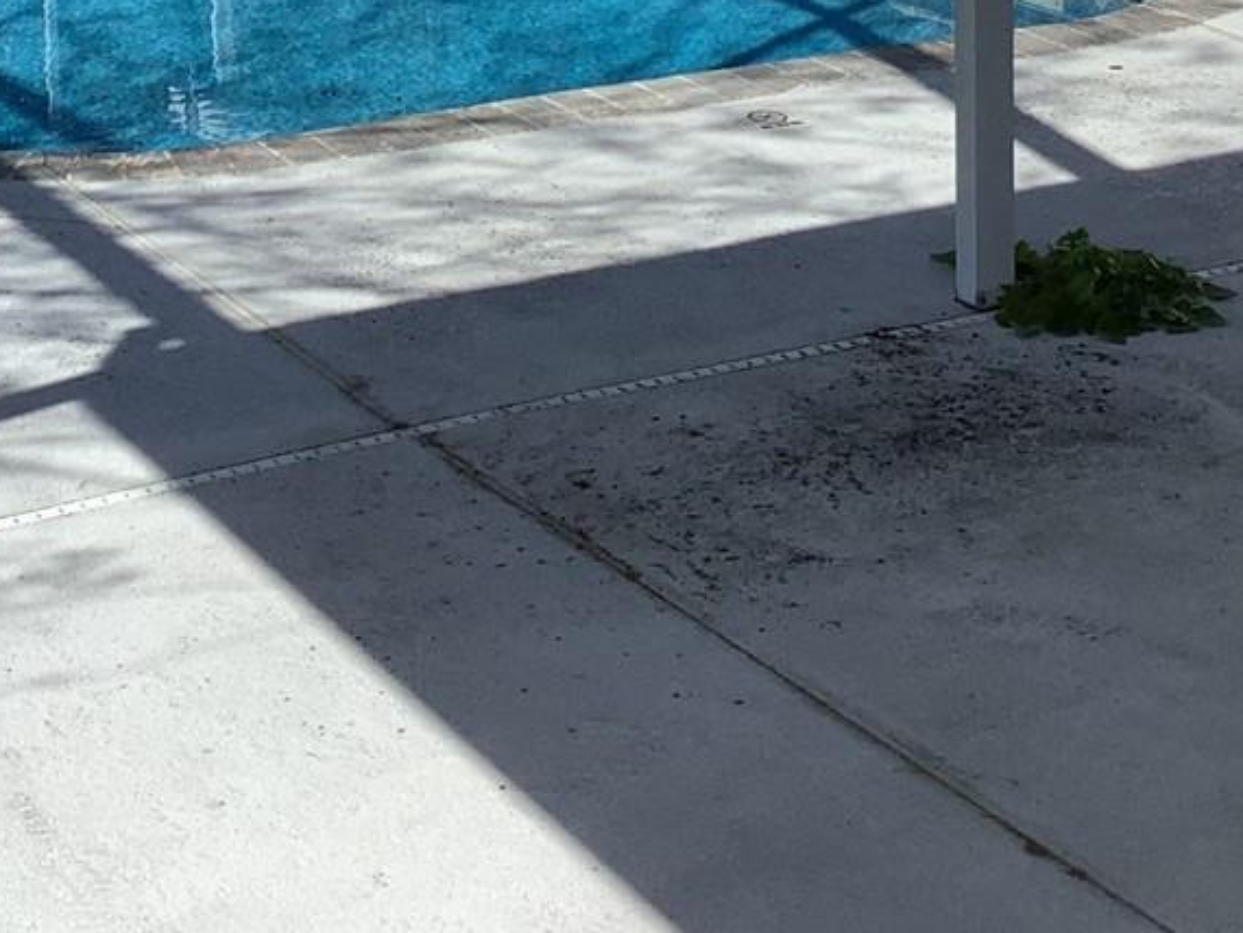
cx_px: 321
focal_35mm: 87
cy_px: -340
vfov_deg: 16.0
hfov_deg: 22.3
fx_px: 3125
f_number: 2.4
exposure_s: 1/1274
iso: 25
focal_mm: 3.3
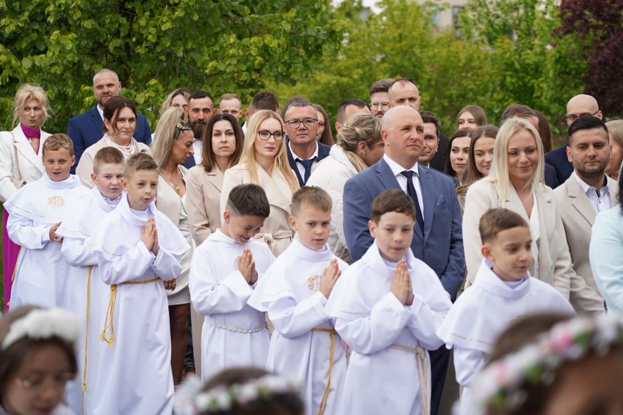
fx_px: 1817
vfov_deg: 13.0
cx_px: 312
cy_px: 208
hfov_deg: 19.5
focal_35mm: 105
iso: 100
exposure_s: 1/100
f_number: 4.5
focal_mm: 105
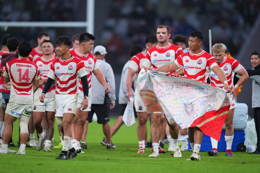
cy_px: 86
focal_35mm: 560
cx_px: 130
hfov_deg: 3.7
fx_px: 4044
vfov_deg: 2.5
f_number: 4
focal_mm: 560
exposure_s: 1/500
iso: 1600
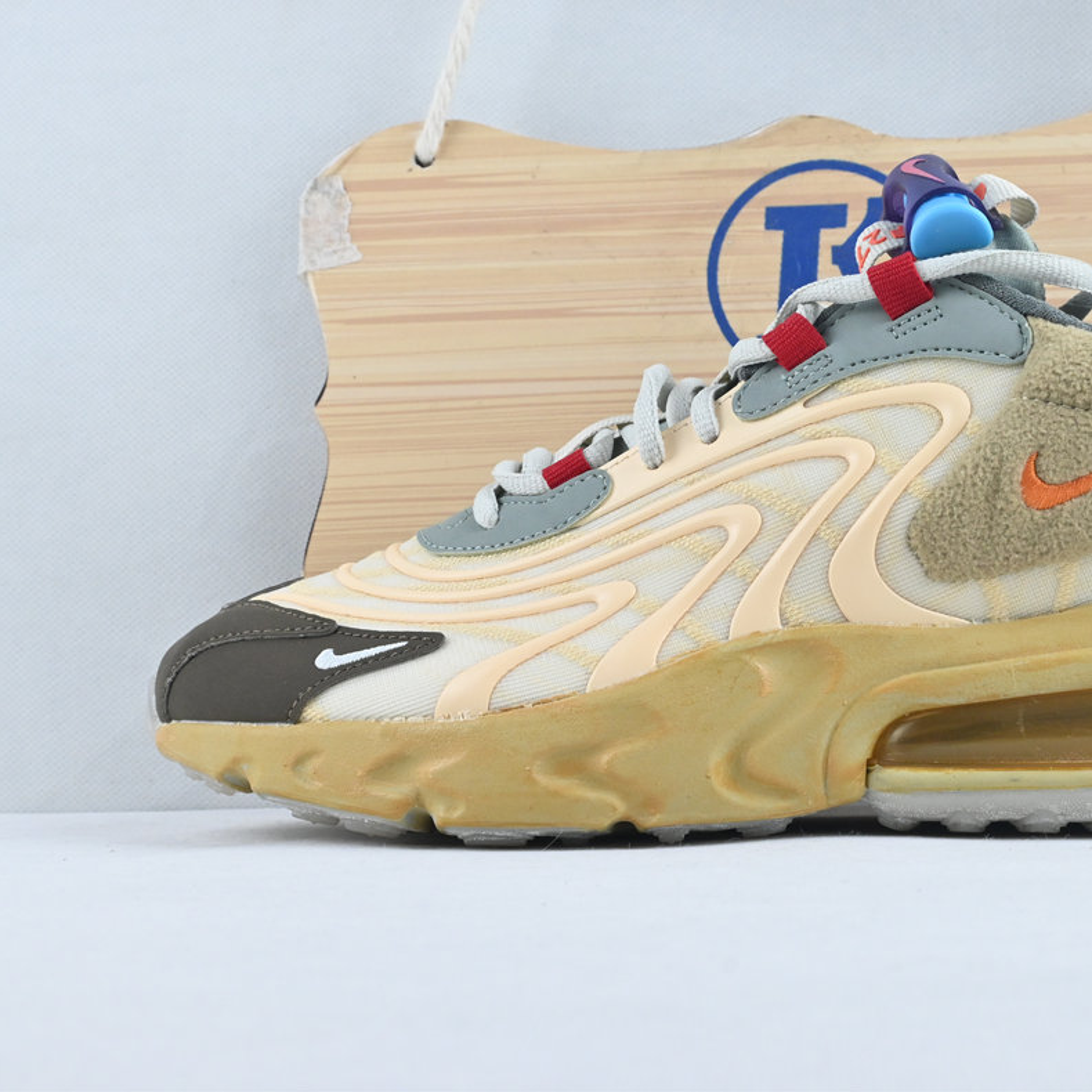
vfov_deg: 27.3
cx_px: 817
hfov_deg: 27.0
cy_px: 542
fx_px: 2247
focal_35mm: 63
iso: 1000
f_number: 10
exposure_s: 1/125
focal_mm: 32.5
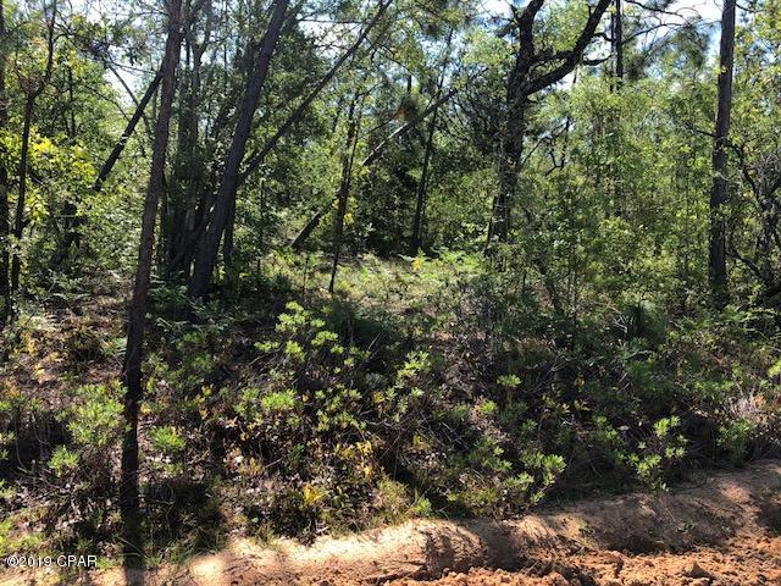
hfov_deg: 63.4
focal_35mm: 28
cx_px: 390
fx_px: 632
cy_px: 293
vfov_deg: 49.7
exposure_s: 1/571
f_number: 1.8
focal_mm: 3.99
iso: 20
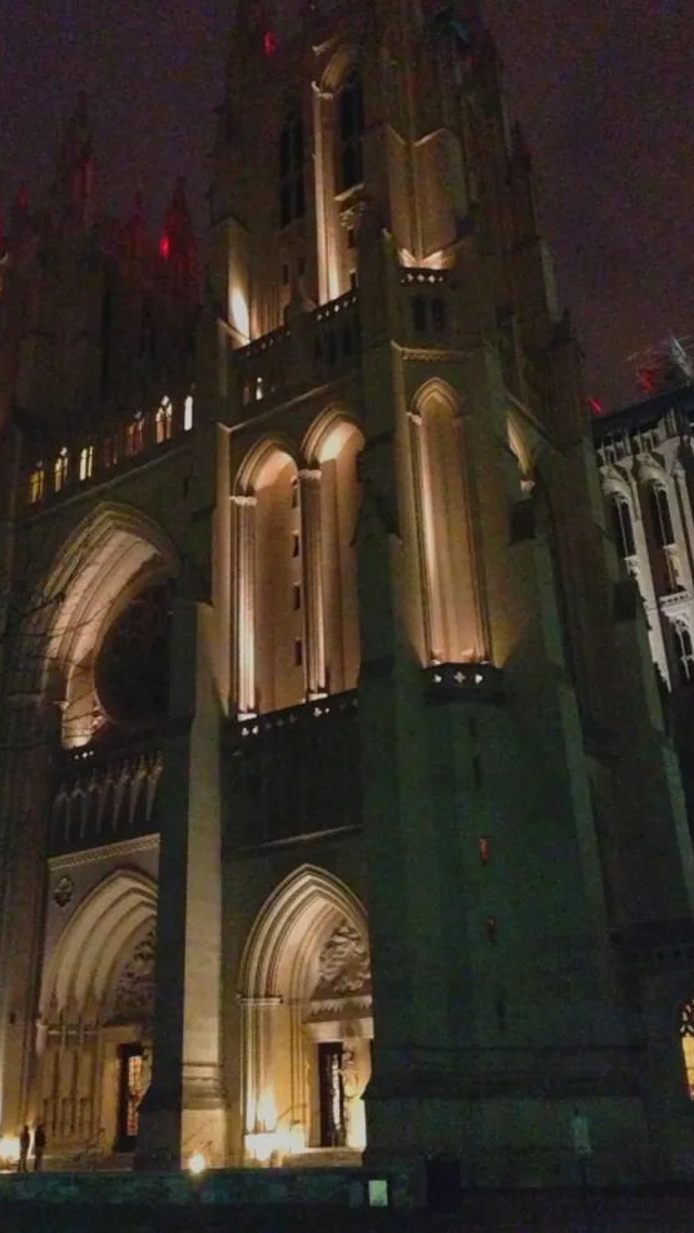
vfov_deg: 54.0
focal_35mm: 37
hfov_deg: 31.9
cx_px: 284
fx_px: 1210
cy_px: 601
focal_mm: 4.13
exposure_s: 1/15
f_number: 2.4
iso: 2500
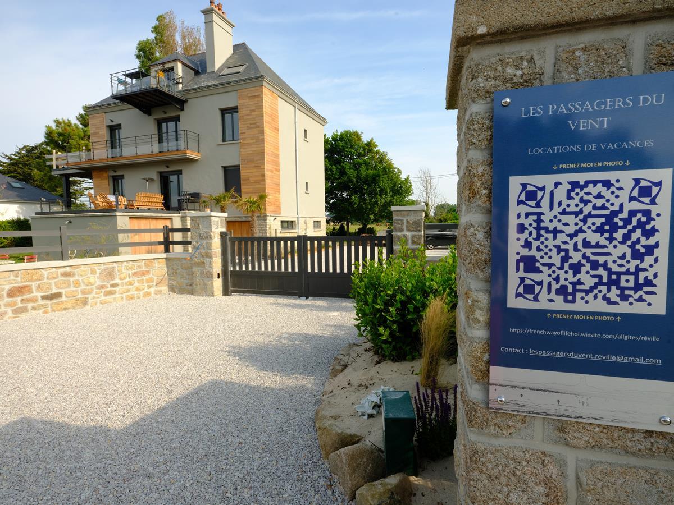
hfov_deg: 87.8
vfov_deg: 71.6
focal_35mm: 18
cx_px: 337
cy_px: 252
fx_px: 350
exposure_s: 1/42
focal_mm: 23
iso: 500
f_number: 32
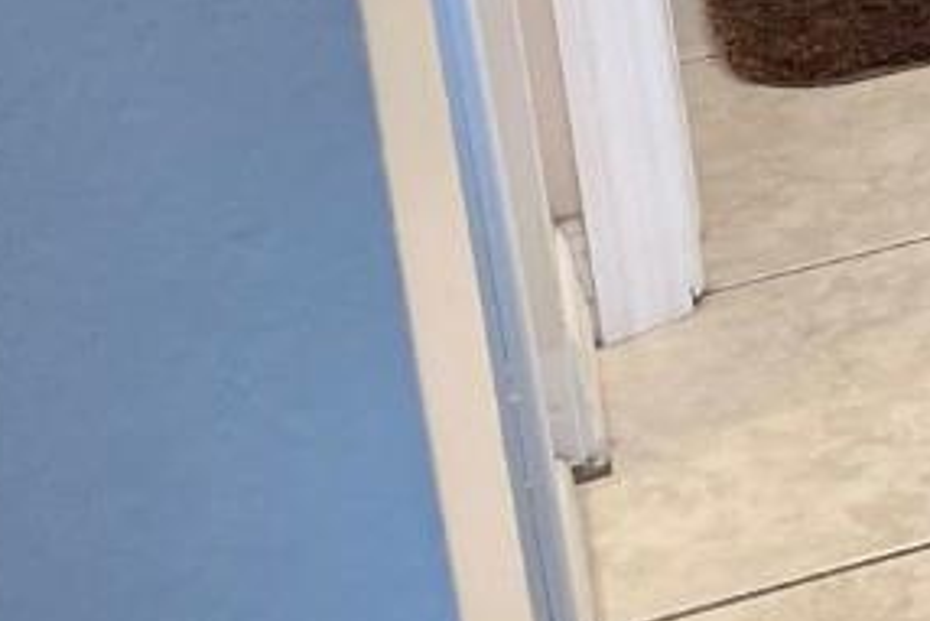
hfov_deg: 12.9
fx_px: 3515
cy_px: -722
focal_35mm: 136
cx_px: 1928
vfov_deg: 9.3
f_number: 1.6
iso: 125
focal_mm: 4.2
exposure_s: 1/120
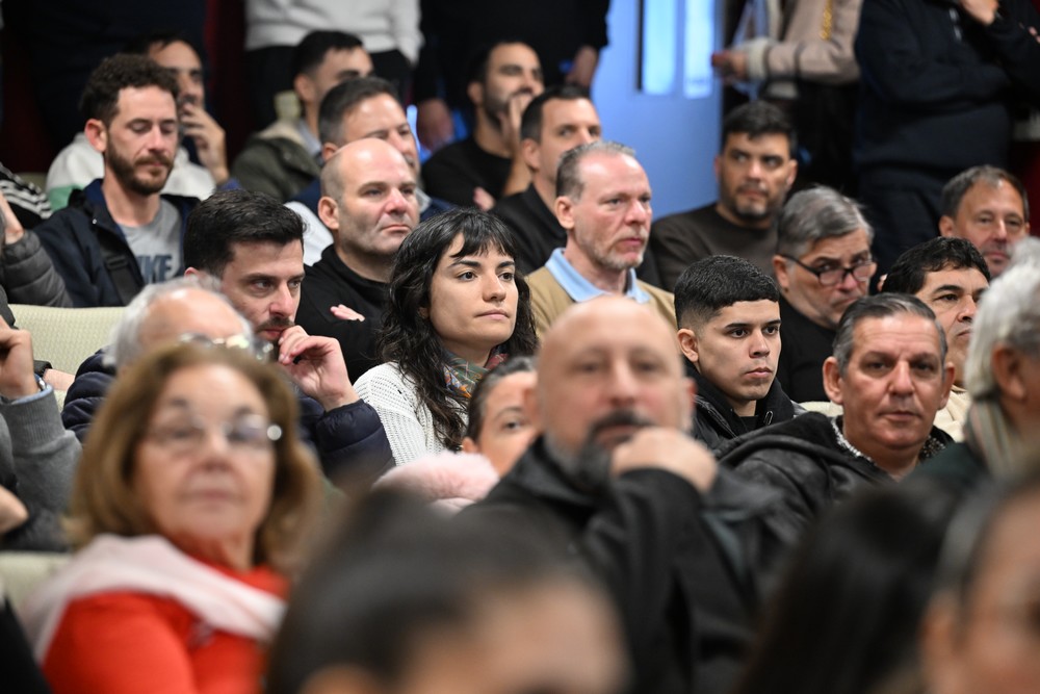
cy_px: 347
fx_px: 4189
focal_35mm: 145
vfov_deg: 9.5
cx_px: 520
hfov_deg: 14.2
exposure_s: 1/160
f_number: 3.5
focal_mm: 145
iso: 3200
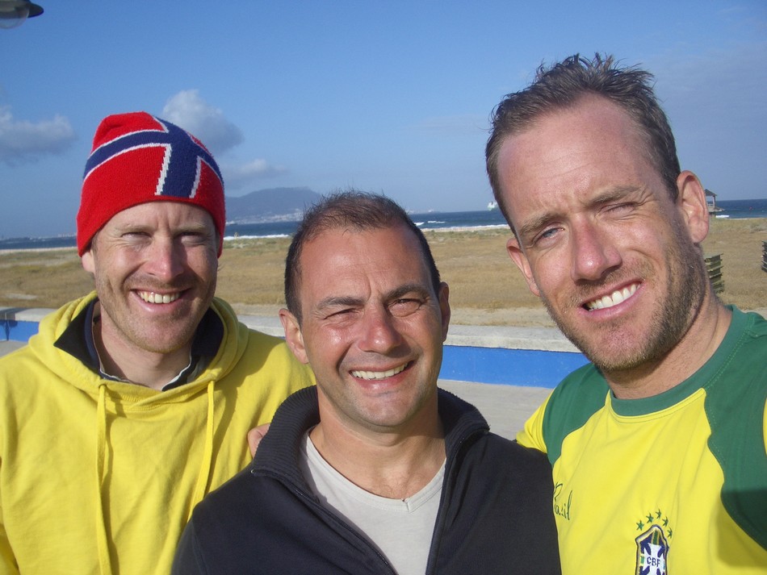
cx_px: 384
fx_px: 776
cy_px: 288
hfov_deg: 52.6
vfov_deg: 40.7
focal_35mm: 35
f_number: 4.3
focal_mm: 5.8
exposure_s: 1/640
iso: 50
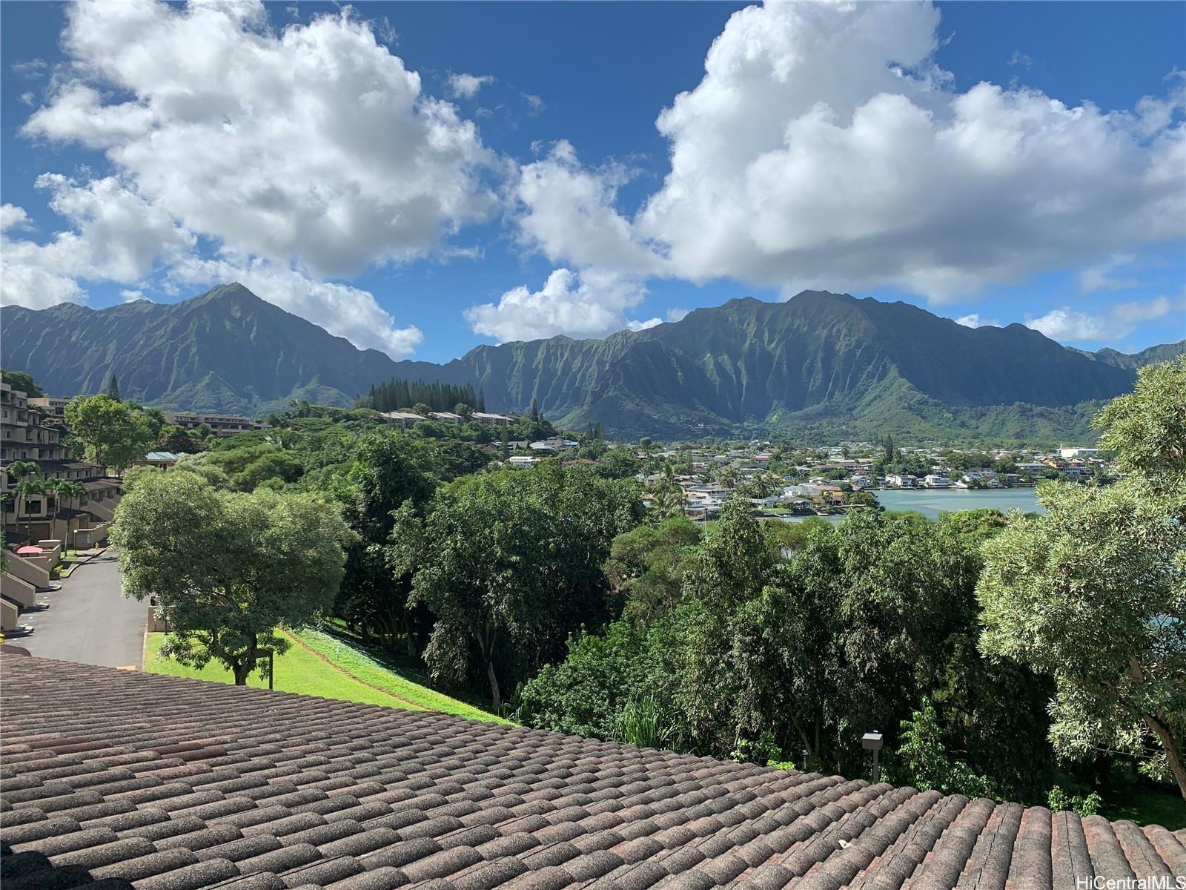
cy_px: 445
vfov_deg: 53.1
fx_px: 891
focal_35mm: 26
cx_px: 593
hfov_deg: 67.3
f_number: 1.8
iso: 25
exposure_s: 1/2481
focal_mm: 4.25
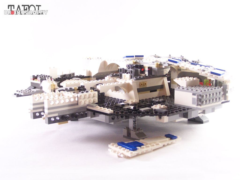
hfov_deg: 32.7
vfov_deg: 24.8
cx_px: 120
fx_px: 409
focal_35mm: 59
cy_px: 90
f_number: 3.1
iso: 200
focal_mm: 9.8
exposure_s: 1/20
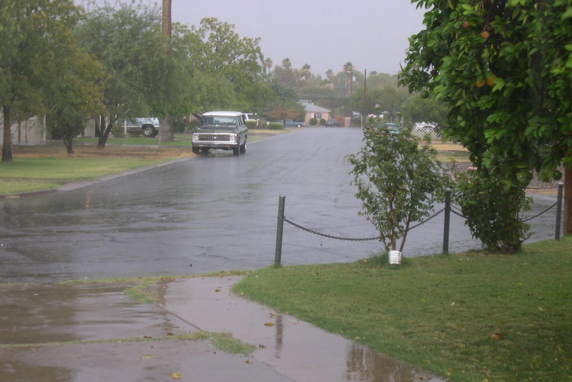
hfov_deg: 26.6
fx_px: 1208
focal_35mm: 76
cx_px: 287
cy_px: 178
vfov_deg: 18.0
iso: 100
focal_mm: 15.3
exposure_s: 1/10.1
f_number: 3.8
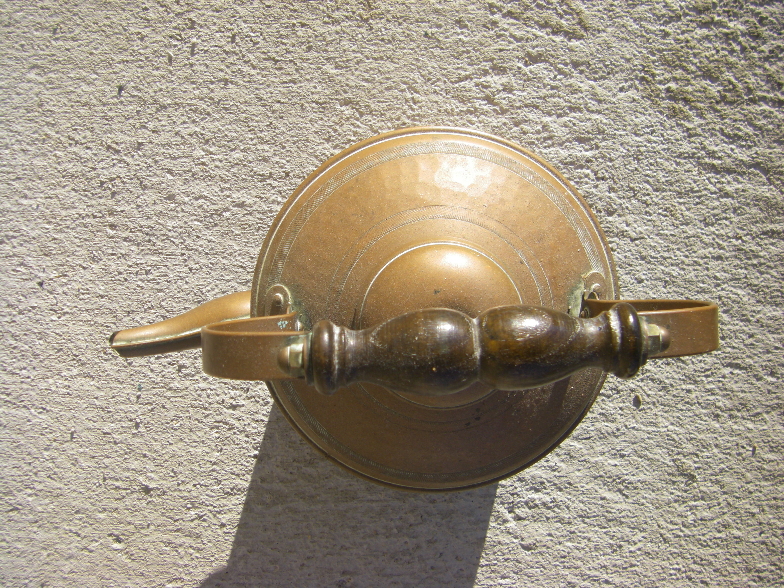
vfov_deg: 37.7
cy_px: 294
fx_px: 861
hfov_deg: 49.0
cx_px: 392
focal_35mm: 38
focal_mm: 6.3
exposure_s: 1/320
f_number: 3.5
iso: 64
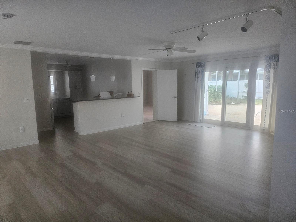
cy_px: 111
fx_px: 205
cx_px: 148
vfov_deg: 56.8
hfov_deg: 71.6
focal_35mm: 24
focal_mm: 5
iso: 500
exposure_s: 1/120
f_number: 1.8
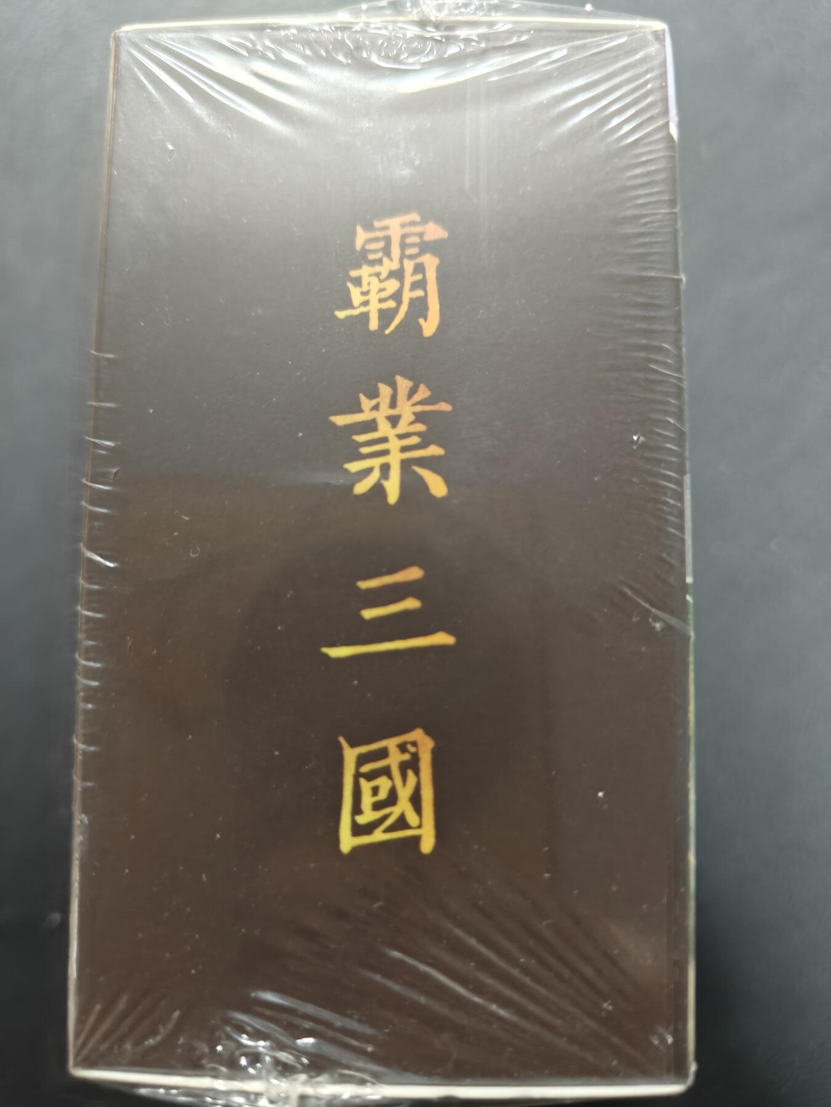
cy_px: 554
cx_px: 416
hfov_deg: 56.8
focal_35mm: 24
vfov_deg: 71.6
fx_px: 768
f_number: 1.8
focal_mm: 5.59
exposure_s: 1/28
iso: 200
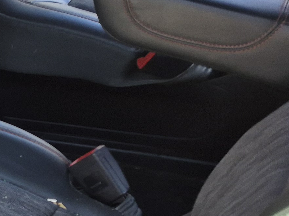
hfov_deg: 15.4
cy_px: 367
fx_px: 868
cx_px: -276
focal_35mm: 104
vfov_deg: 13.1
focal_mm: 5.4
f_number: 1.8
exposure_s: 1/612
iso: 80
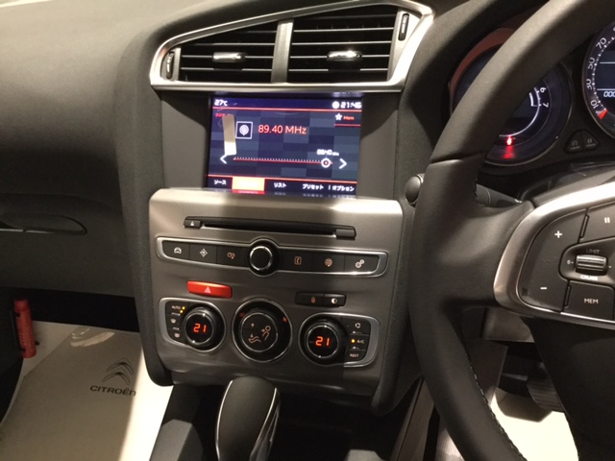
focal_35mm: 31
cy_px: 230
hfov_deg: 58.4
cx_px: 308
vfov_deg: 45.4
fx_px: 551
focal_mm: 3.3
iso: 200
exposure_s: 1/15
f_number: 2.4
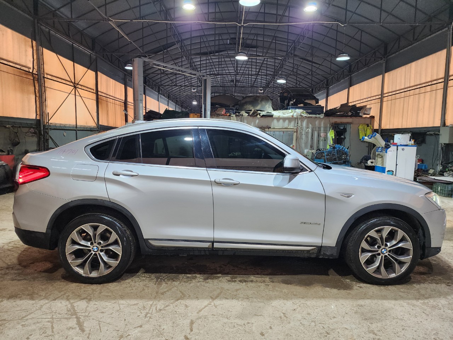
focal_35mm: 23
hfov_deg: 73.9
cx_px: 226
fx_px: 301
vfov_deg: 58.9
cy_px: 170
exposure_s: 1/120
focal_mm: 6.4
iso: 200
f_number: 1.8
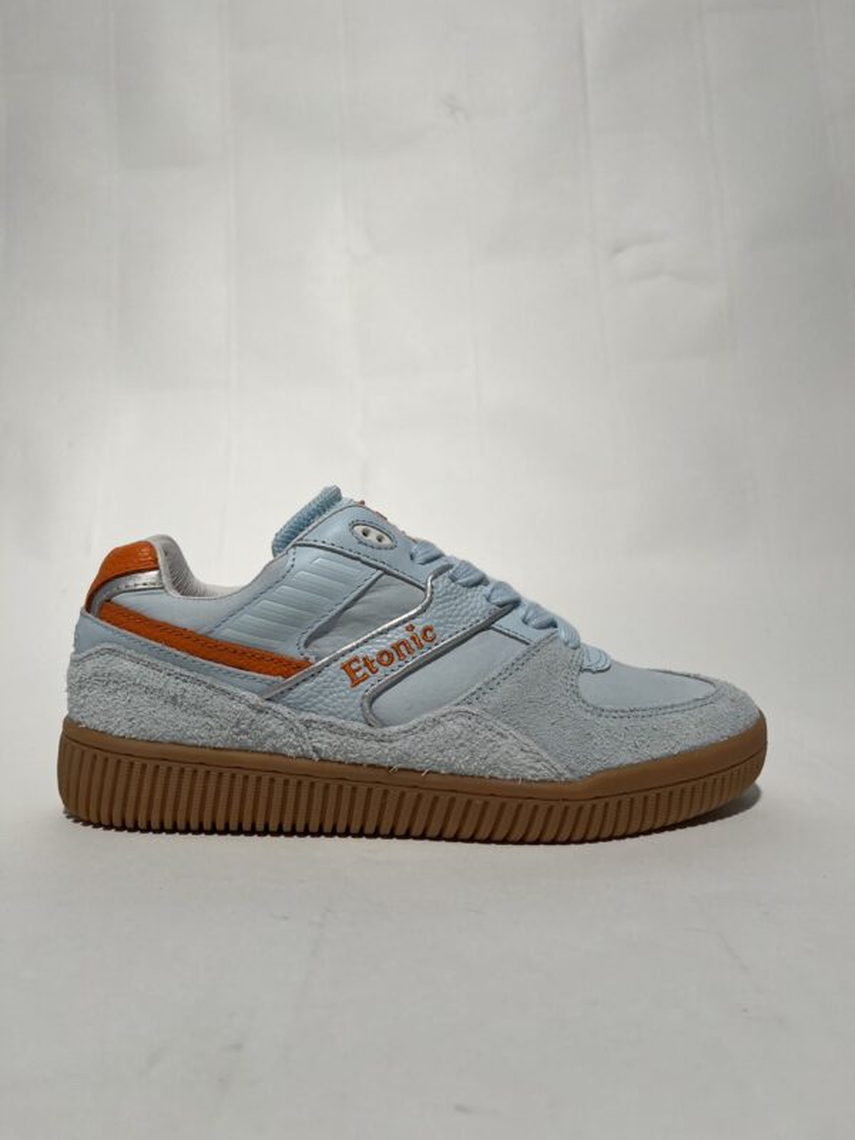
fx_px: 856
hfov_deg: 53.1
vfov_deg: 67.3
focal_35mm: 26
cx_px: 428
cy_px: 570
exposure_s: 1/871
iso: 50
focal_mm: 5.1
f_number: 1.6
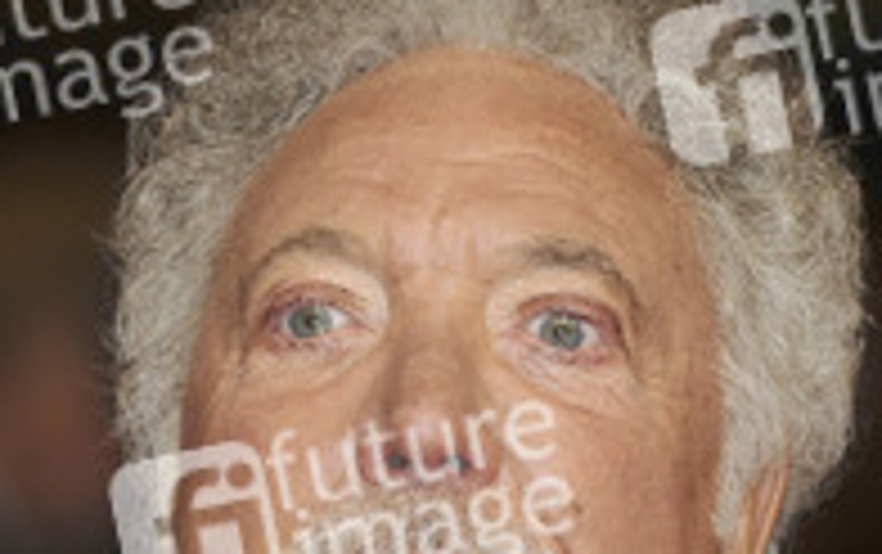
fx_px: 13862
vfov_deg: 2.3
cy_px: 734
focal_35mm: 576
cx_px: 475
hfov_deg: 3.6
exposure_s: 1/200
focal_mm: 185
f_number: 4.5
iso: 320
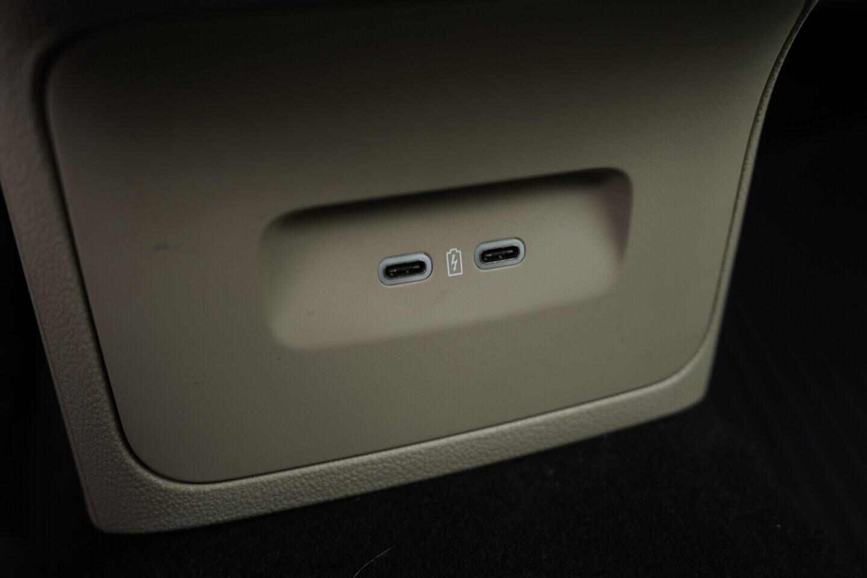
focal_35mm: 36
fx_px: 867
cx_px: 434
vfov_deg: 36.9
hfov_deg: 53.1
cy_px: 289
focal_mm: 24
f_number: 3.2
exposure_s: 1/30
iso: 200
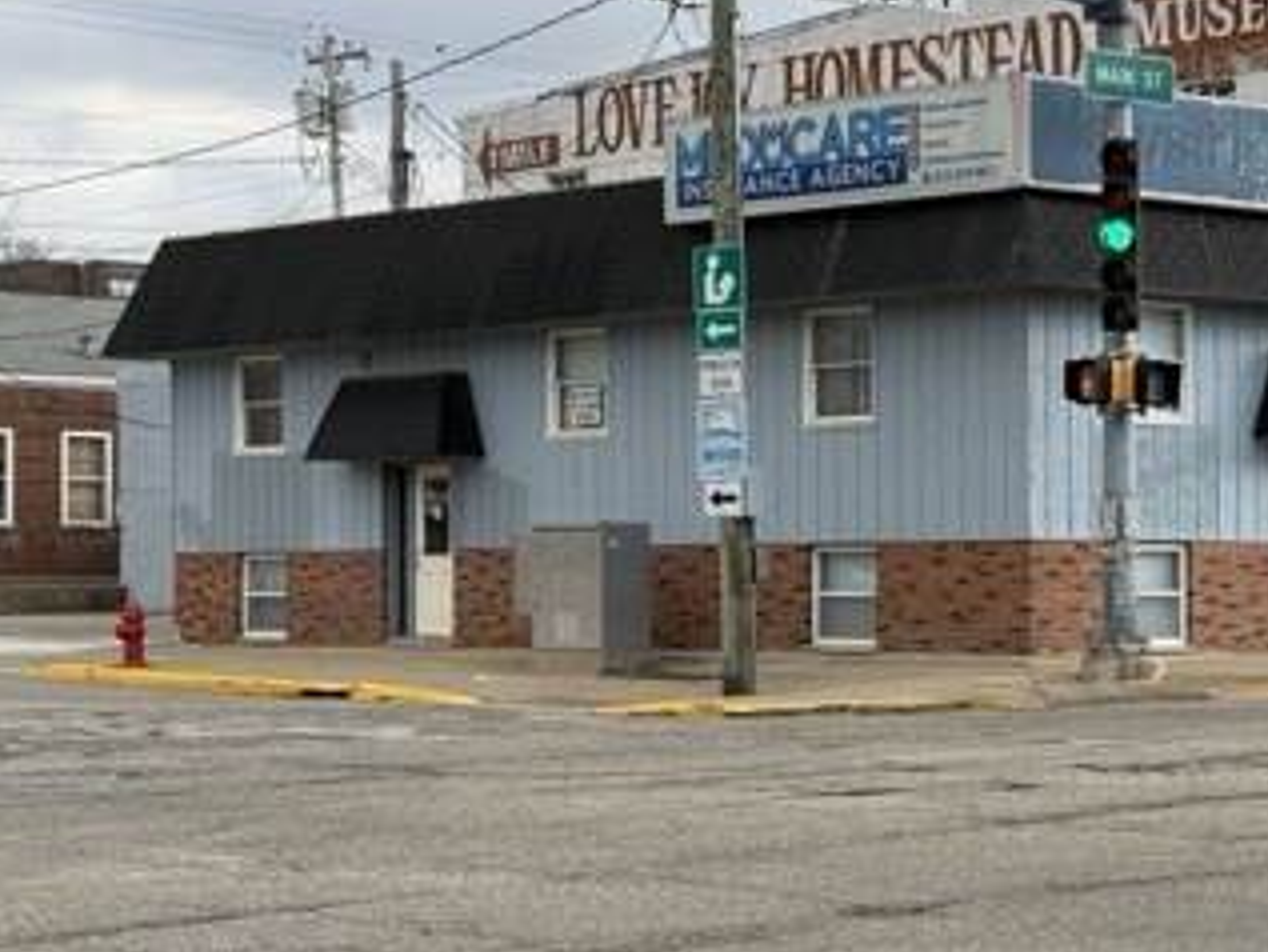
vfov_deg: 15.3
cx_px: 1044
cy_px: 520
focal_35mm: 97
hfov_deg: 20.0
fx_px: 3555
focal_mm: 6.76
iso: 64
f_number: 1.78
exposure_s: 1/1133
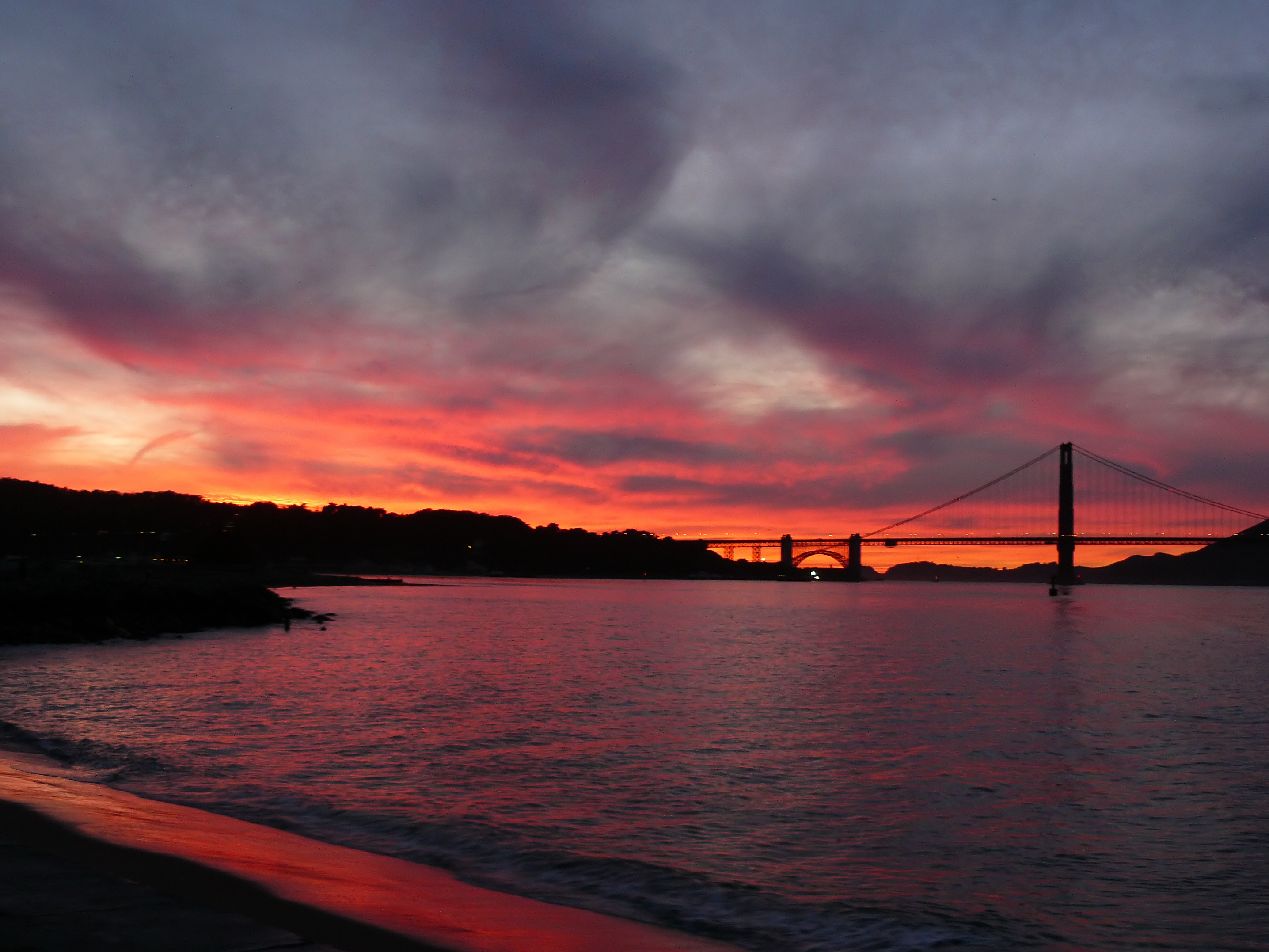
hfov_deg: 41.2
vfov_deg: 31.5
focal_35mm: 46
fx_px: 1686
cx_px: 626
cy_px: 483
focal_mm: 7.1
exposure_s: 1/15
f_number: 2.8
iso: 100
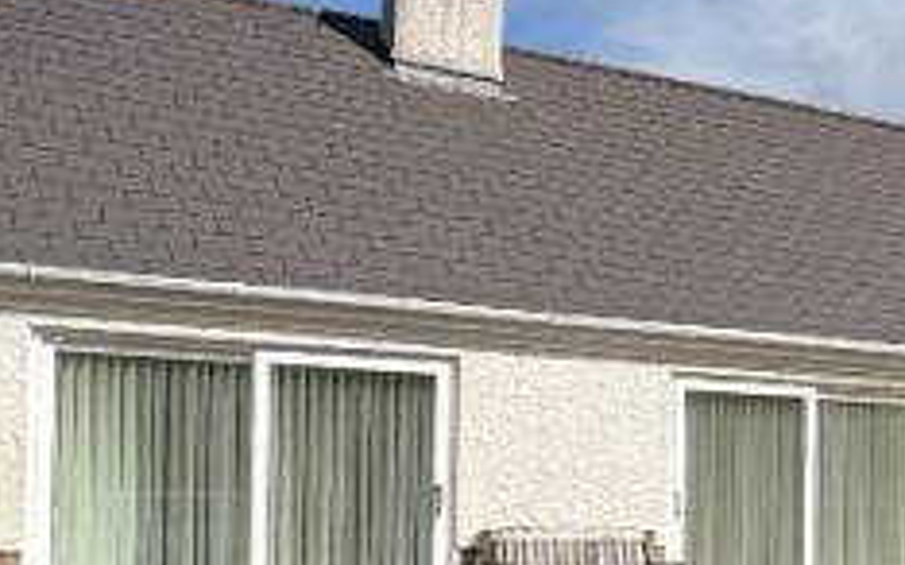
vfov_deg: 19.6
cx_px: 1408
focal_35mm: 65
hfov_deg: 23.9
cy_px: 507
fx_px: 1602
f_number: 2.2
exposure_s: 1/2028
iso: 50
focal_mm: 2.22
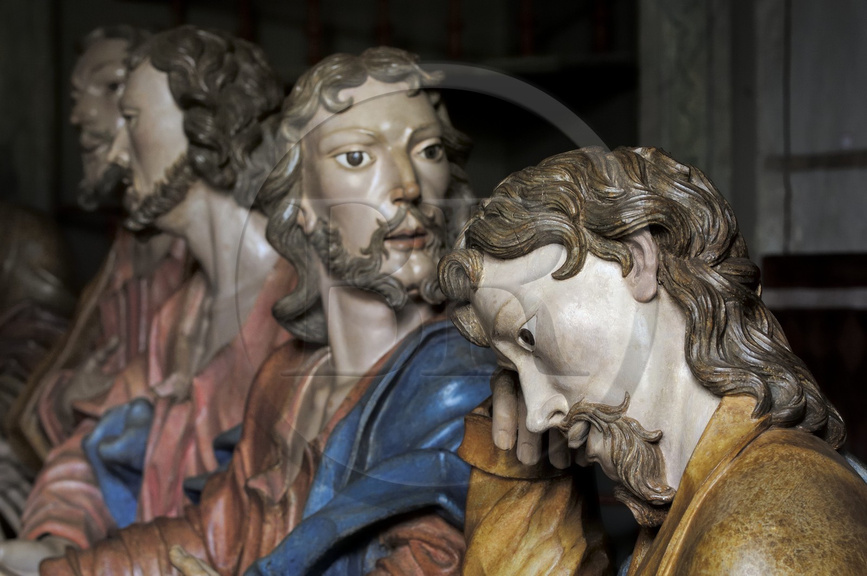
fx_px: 3102
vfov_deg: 10.6
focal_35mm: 129
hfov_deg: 15.9
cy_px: 288
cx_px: 434
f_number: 6.3
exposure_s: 8
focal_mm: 86
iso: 100
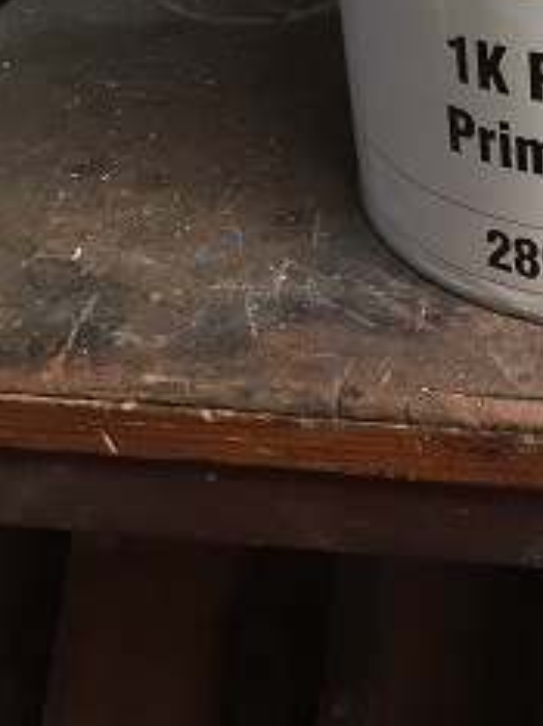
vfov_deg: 24.1
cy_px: 253
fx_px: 1697
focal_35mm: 81
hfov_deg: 17.1
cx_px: 707
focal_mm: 4.15
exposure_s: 1/33
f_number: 2.2
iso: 50
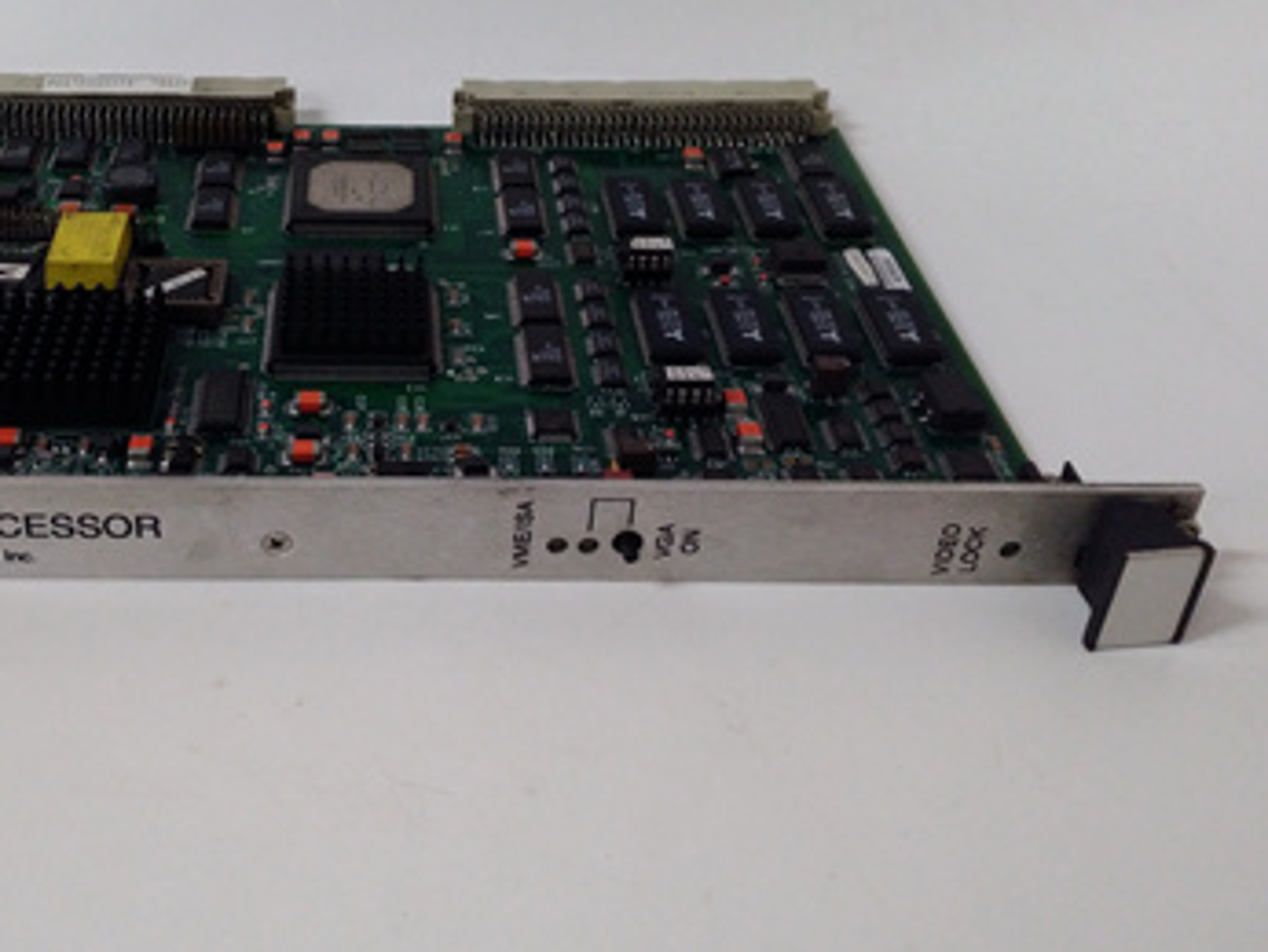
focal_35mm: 39
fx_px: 1430
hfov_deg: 46.7
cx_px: 377
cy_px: 339
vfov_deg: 36.6
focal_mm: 3.79
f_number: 2
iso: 321
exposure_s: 1/33
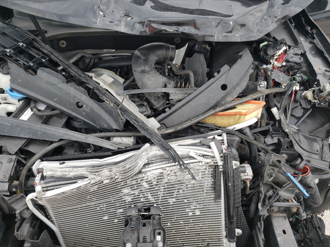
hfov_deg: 67.3
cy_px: 124
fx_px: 248
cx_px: 165
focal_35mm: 26
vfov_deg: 53.1
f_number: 1.5
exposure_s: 1/556
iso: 50
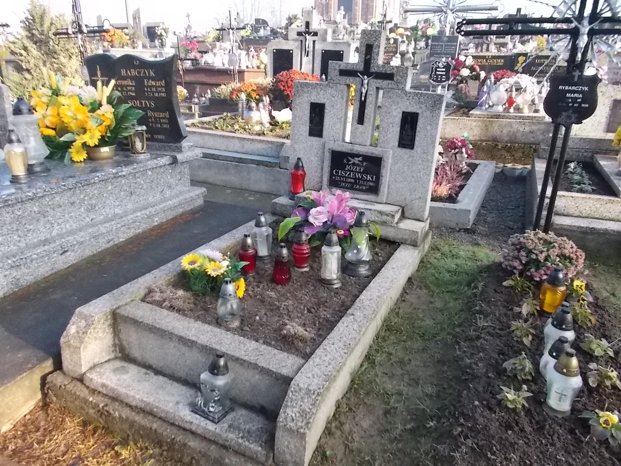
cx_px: 310
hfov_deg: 67.3
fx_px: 466
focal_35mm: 26
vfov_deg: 53.1
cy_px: 233
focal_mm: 4.6
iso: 400
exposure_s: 1/100
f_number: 8
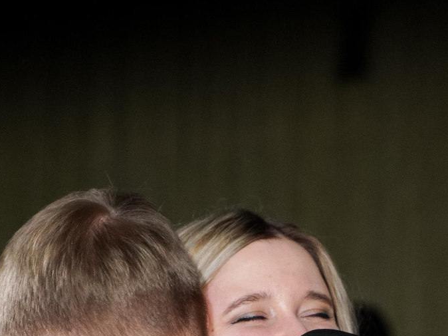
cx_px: 433
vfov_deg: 5.4
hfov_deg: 7.2
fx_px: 3545
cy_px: 386
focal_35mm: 274
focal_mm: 75
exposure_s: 1/500
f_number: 2.8
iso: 1250
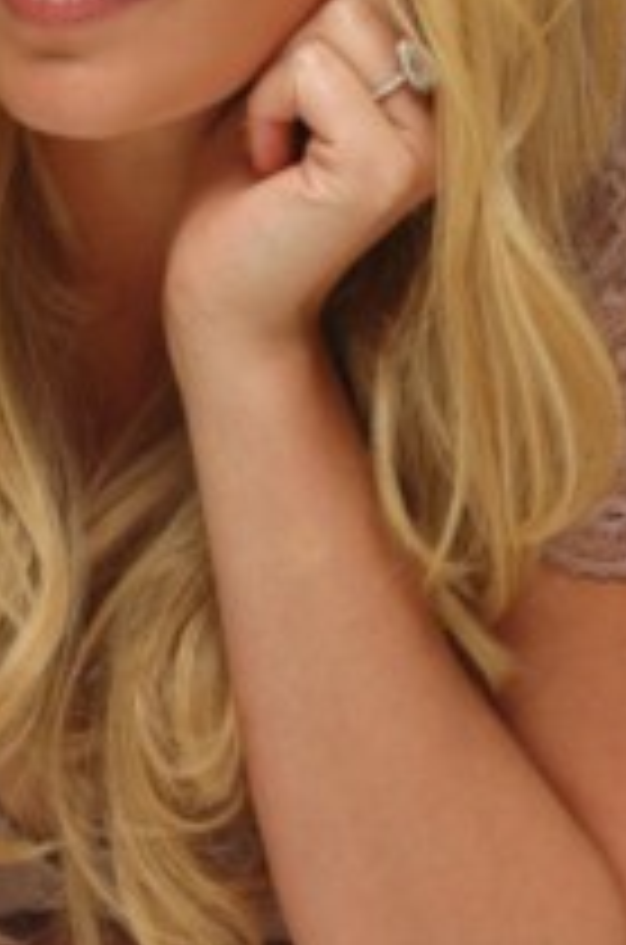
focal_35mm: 229
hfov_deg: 6.0
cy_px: 202
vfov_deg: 9.0
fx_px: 6002
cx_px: 124
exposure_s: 1/320
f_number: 11
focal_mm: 80
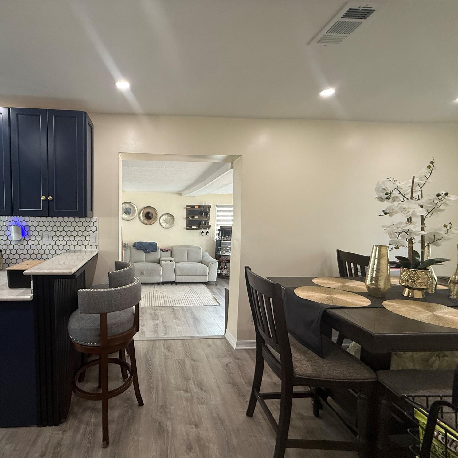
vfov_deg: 83.9
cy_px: 235
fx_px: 254
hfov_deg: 81.8
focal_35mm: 17
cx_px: 162
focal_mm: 2.22
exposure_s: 1/60
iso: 250
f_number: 2.2
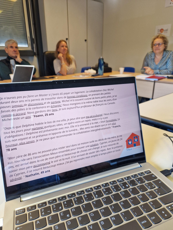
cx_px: 86
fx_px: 153
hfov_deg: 58.9
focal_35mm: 23
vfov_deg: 73.9
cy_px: 115
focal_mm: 5.4
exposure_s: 1/100
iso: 160
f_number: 1.8
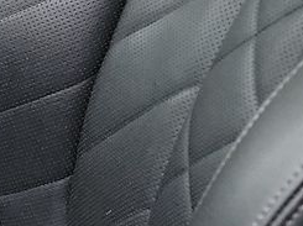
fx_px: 1372
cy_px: 168
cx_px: -450
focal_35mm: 157
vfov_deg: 9.4
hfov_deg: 10.6
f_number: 1.8
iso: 1131
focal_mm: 6.7
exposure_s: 1/59
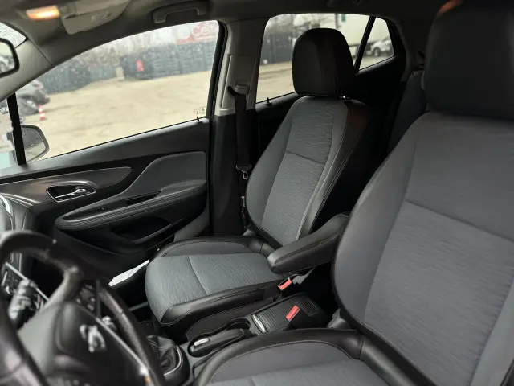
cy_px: 193
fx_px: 356
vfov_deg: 56.8
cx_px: 257
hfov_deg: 71.6
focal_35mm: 24
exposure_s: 1/69
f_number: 1.78
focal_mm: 6.86
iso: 250
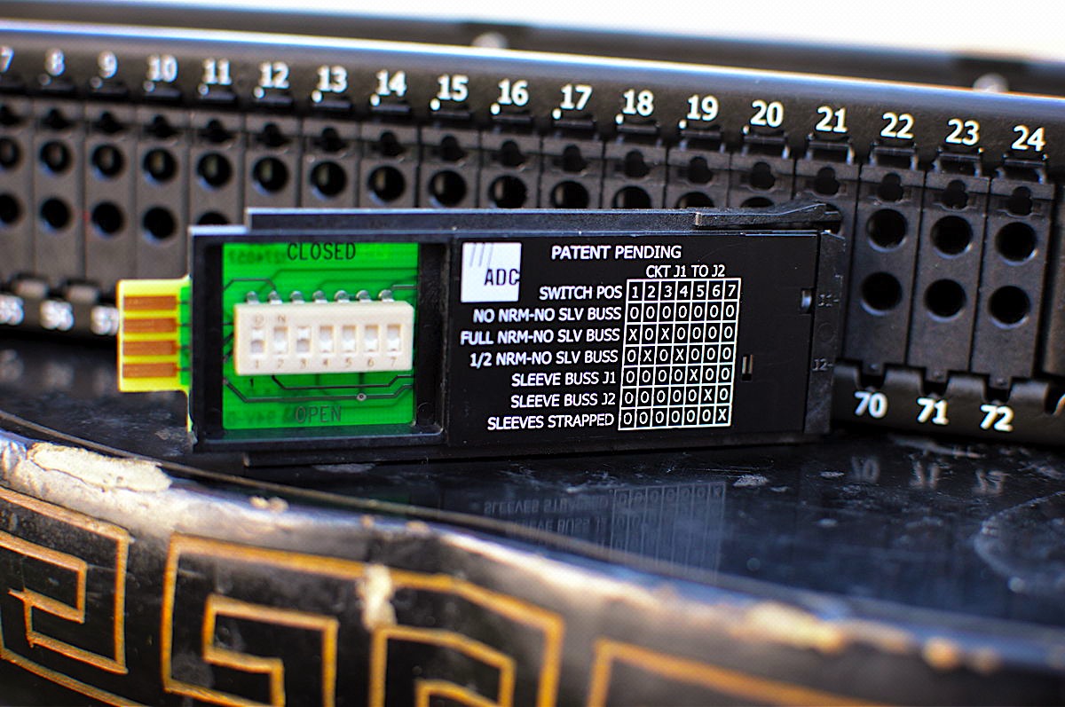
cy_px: 354
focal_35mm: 52
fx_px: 1551
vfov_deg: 25.7
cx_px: 532
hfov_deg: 37.9
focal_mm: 35
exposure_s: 1/60
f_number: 4
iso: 640
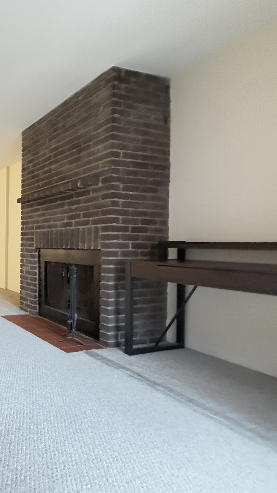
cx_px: -60
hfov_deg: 38.5
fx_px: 274
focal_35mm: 21
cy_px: 245
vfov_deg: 83.8
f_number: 2.2
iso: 1000
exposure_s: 1/40
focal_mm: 2.22
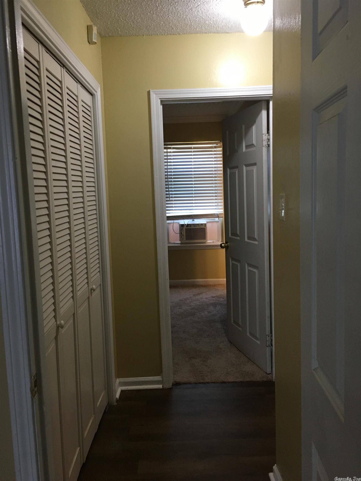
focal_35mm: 29
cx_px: 180
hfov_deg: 48.2
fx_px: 403
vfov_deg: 61.7
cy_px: 240
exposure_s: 1/30
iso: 100
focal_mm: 4.15
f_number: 2.2
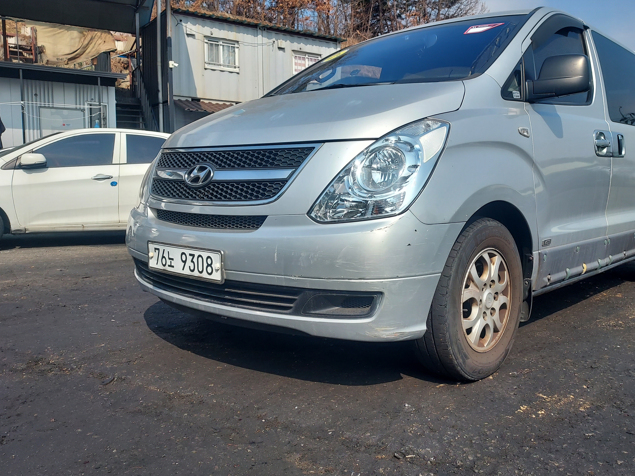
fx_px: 532
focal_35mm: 29
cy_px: 221
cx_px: 378
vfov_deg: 48.2
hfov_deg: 61.2
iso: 40
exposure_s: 1/1478
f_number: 1.8
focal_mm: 4.6
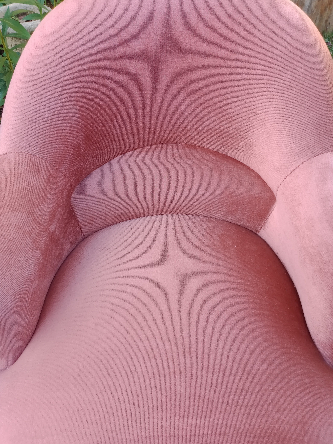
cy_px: 222
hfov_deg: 51.4
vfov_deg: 65.3
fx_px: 346
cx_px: 166
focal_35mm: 27
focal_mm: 3.54
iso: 219
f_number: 2
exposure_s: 1/100
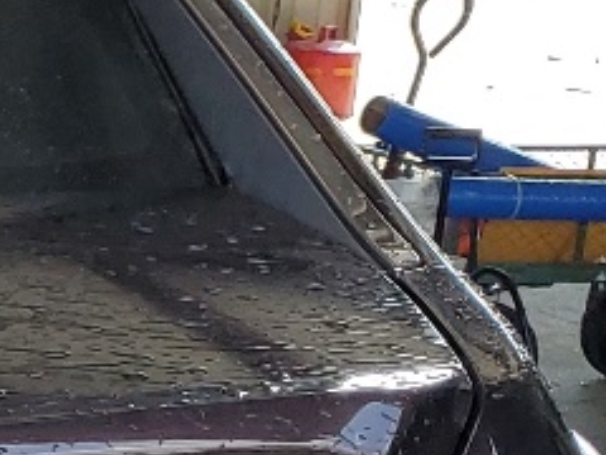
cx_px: -770
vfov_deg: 8.3
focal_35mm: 173
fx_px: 3029
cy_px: 832
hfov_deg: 10.2
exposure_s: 1/667
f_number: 1.5
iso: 50
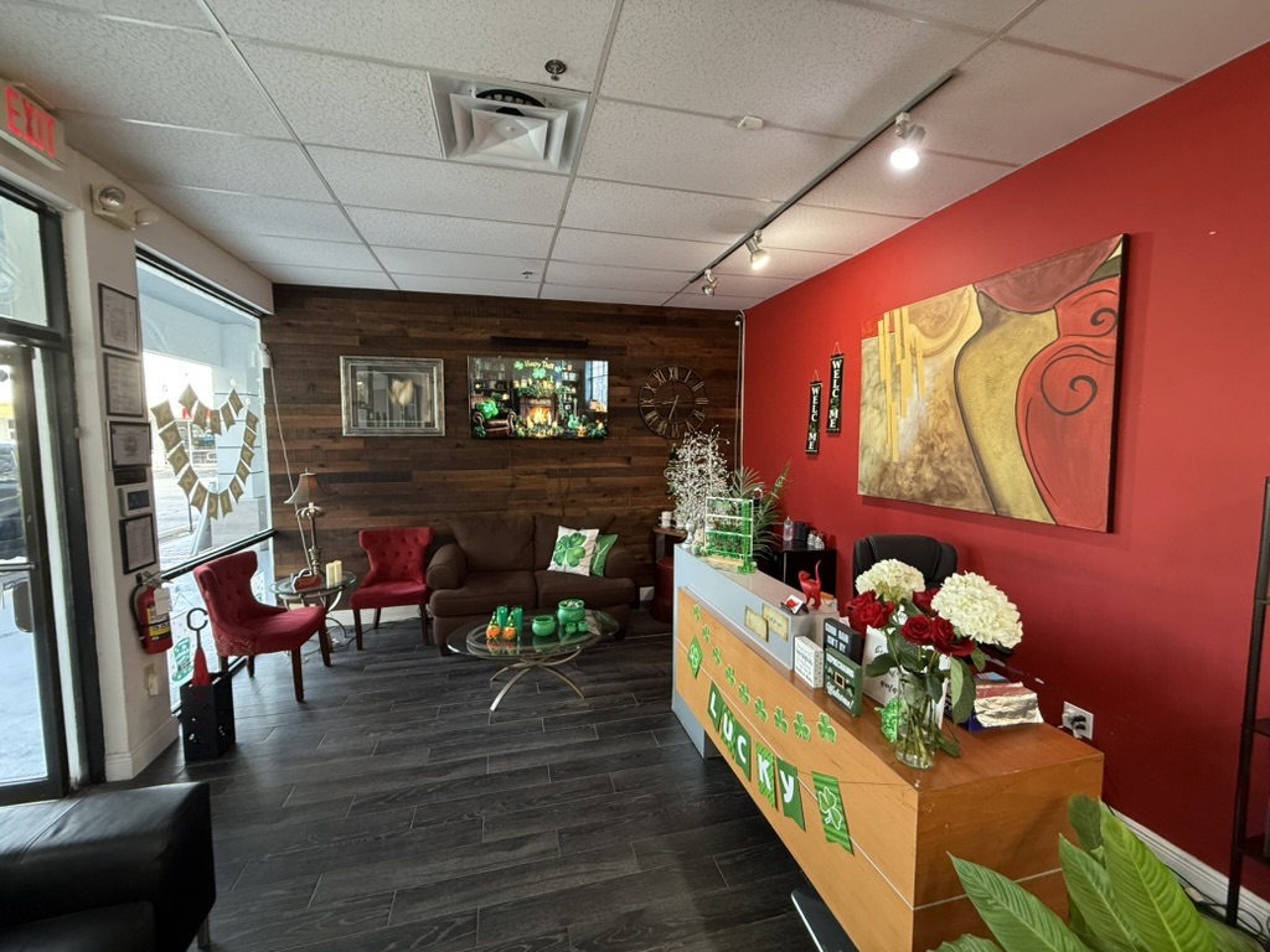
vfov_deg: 85.7
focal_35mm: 14
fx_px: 514
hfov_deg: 102.1
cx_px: 635
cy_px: 476
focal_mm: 2.22
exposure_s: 1/60
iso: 320
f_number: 2.2
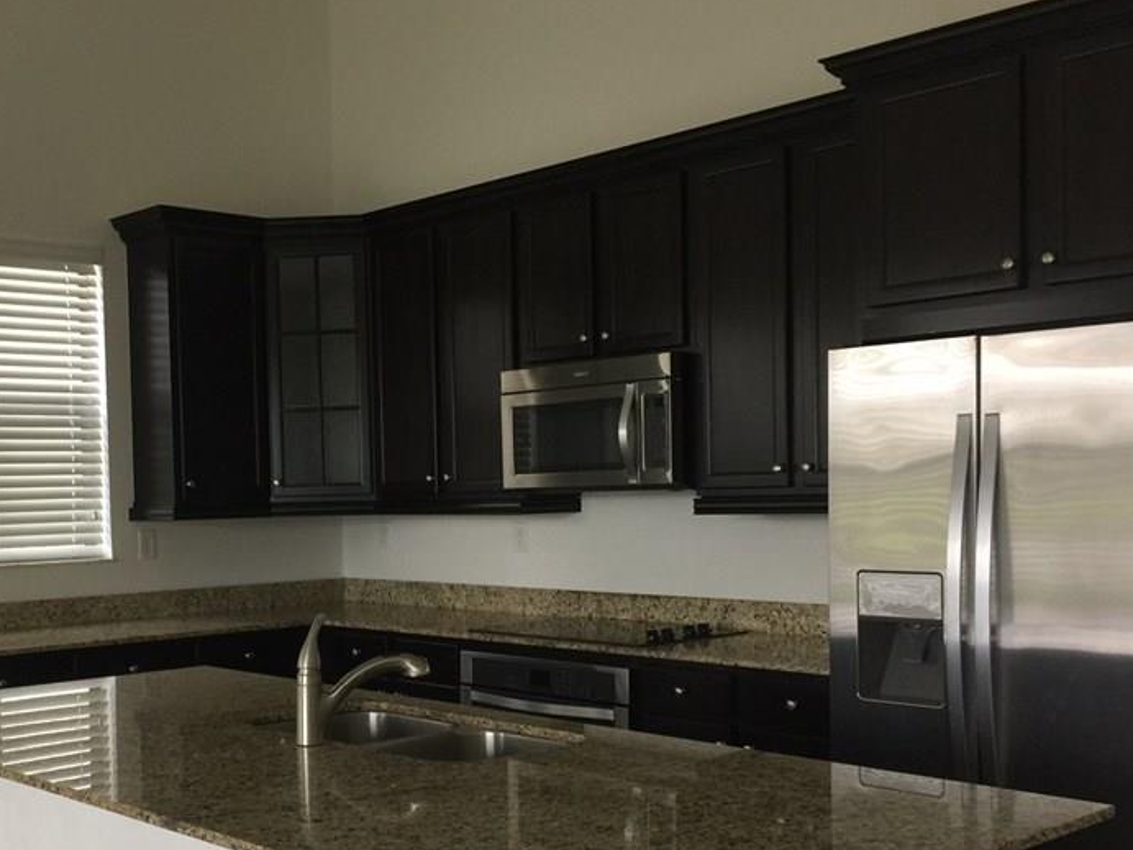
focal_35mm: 43
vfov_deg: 33.3
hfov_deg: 43.3
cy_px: 553
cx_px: 387
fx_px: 1407
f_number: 2.2
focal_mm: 4.15
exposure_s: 1/30
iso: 50
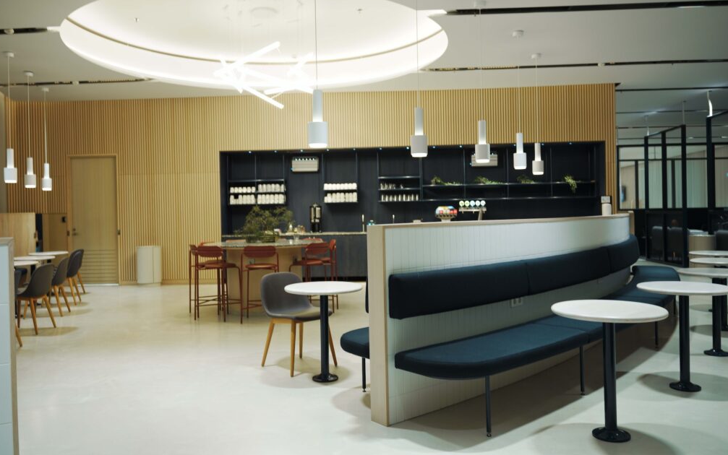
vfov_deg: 43.2
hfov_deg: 64.6
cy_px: 217
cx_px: 359
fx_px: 576
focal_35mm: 29
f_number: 2.8
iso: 200
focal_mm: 28
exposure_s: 1/30
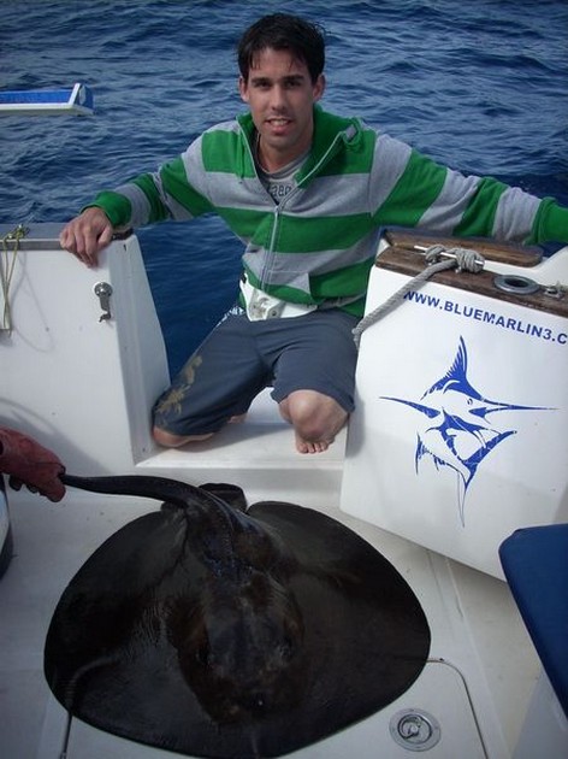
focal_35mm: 37
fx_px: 810
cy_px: 380
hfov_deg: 38.6
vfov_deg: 50.2
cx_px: 284
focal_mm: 6.2
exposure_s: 1/220
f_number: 5.6
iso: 64
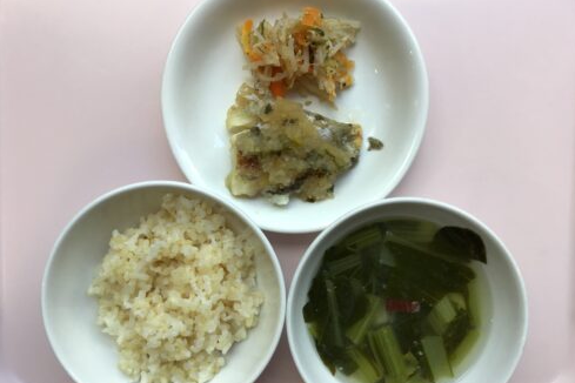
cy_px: 198
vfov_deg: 40.0
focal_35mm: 33
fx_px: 527
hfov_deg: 57.2
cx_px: 292
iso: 32
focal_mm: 3.3
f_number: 2.4
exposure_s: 1/60
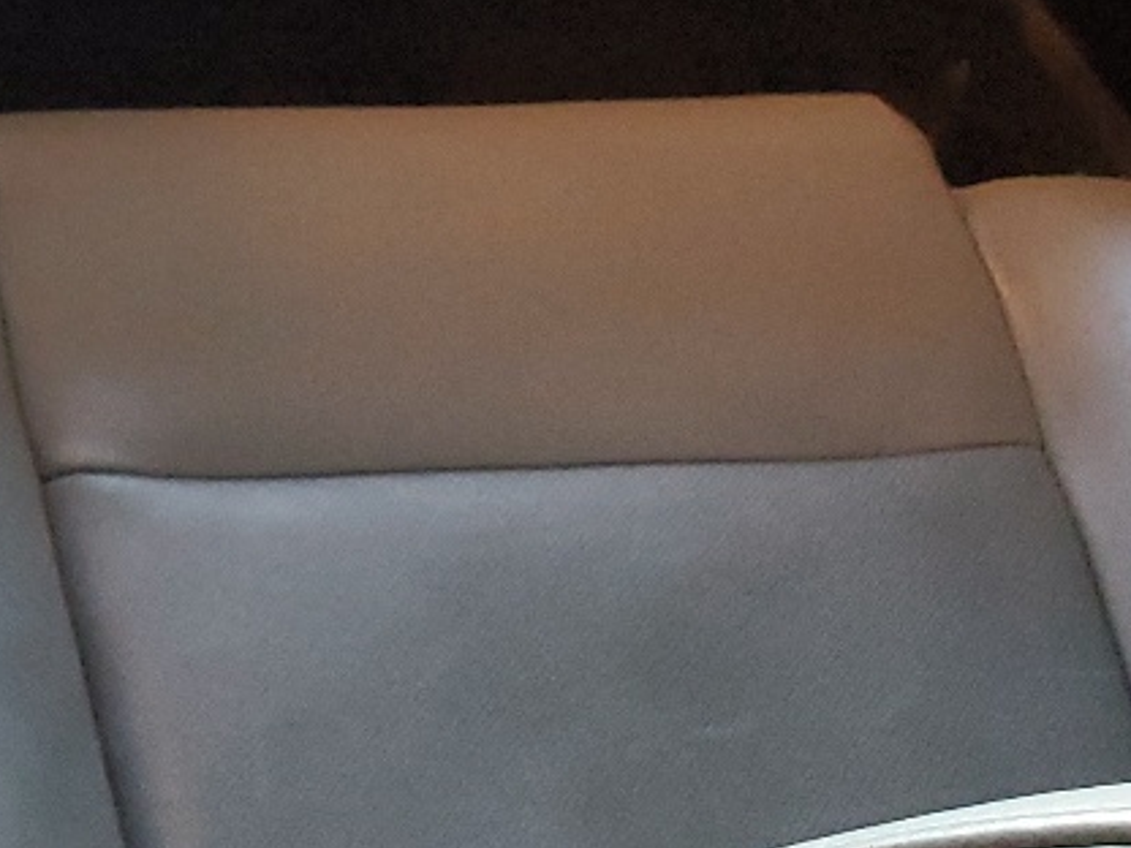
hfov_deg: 18.0
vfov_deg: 14.4
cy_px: -125
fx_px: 3267
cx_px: -432
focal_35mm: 100
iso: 289
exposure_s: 1/24
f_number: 1.5
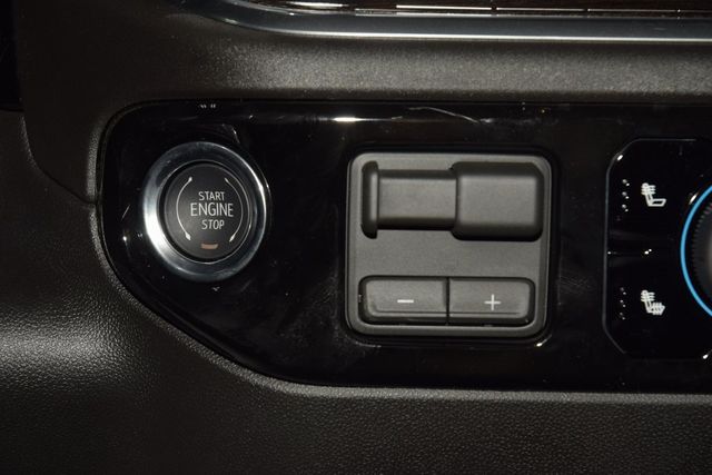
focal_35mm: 105
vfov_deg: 13.0
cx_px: 356
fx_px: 2077
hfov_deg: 19.5
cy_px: 238
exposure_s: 1/125
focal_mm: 70
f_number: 8
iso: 100
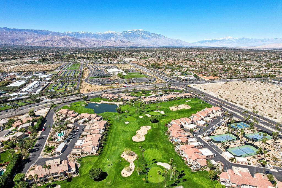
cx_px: 141
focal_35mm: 22
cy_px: 94
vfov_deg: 57.2
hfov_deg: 78.6
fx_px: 172
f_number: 2.8
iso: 110
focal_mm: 8.4
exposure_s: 1/2500
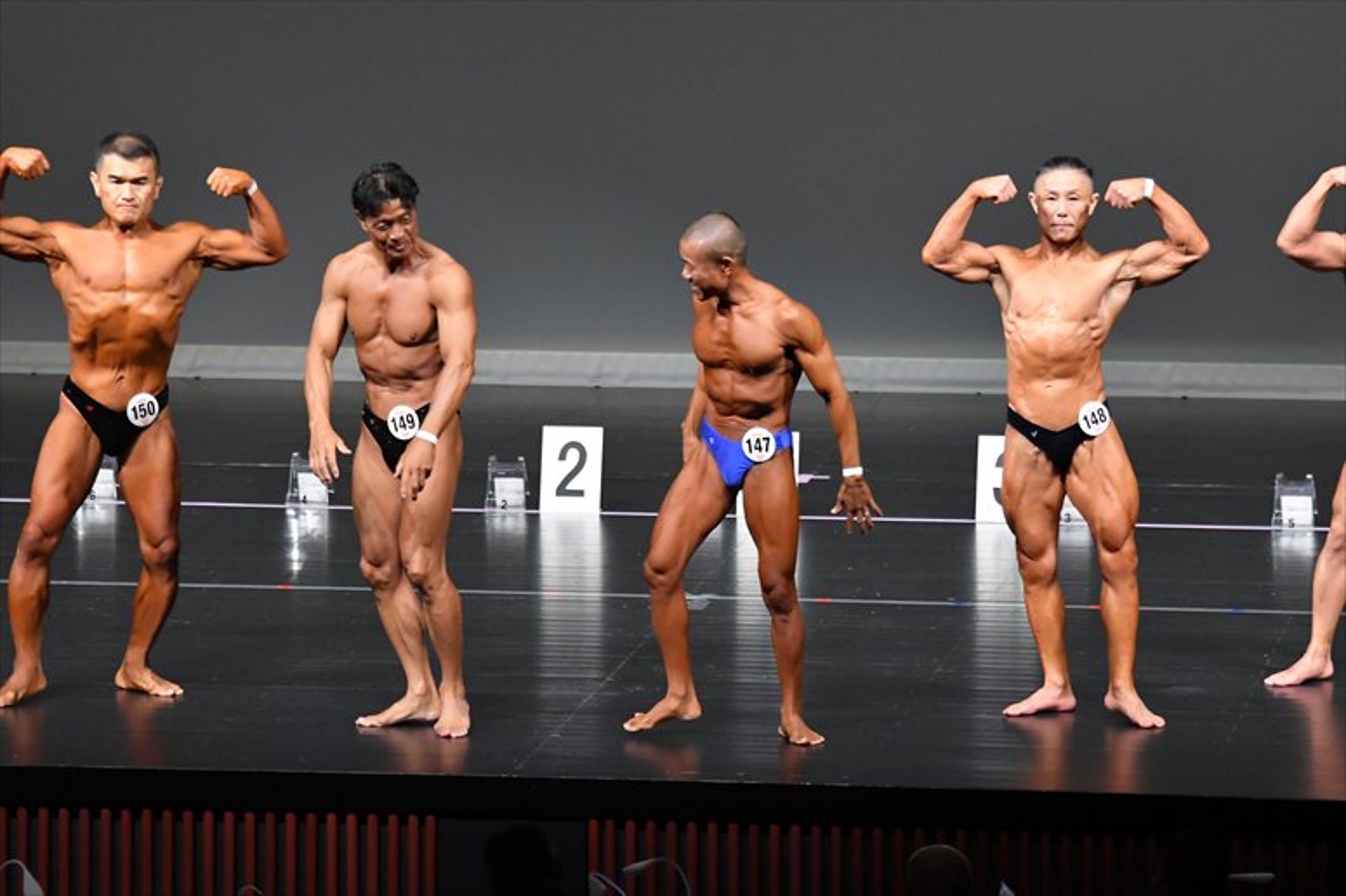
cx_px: 673
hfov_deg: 8.6
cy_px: 448
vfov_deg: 5.7
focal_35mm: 240
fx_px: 8969
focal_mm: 160
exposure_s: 1/400
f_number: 5.6
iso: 5000
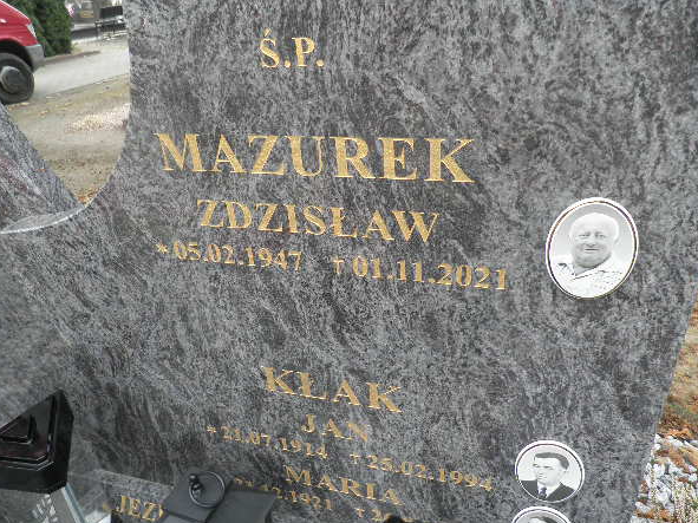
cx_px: 348
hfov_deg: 67.3
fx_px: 524
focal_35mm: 26
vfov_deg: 53.0
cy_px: 244
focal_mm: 4.3
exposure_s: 1/30
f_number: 3.3
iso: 64
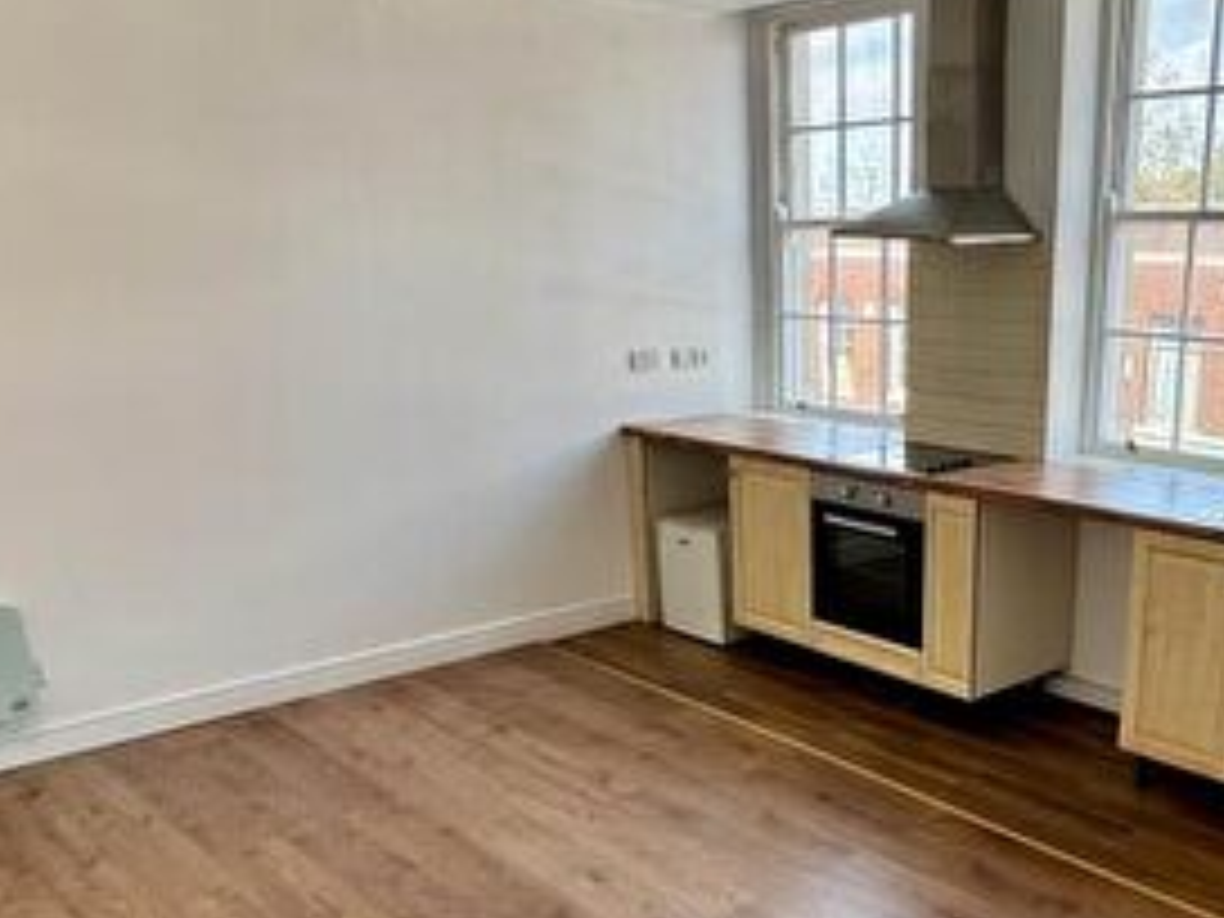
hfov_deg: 50.2
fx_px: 1273
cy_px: 628
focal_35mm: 36
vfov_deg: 39.1
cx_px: 837
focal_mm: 2.22
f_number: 2.2
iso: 40
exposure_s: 1/109
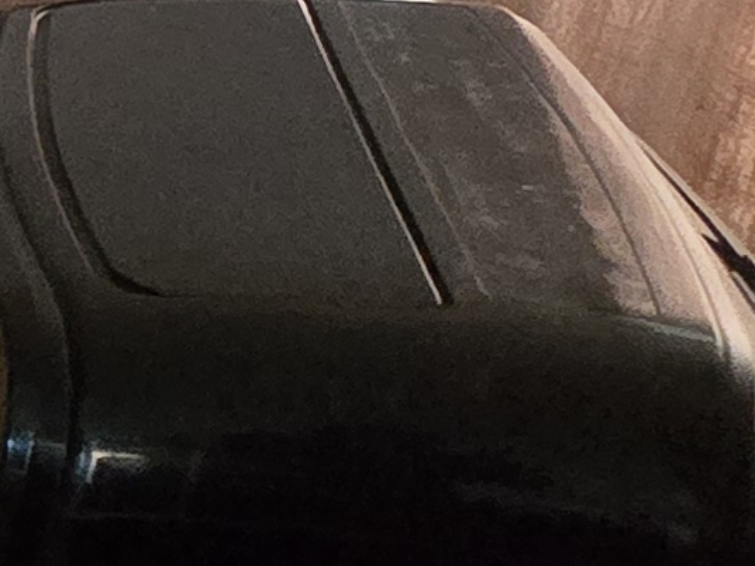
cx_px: -1768
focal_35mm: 97
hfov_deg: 10.1
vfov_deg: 13.9
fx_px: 2116
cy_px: -393
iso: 1000
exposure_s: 1/60
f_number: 2.2
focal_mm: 2.2
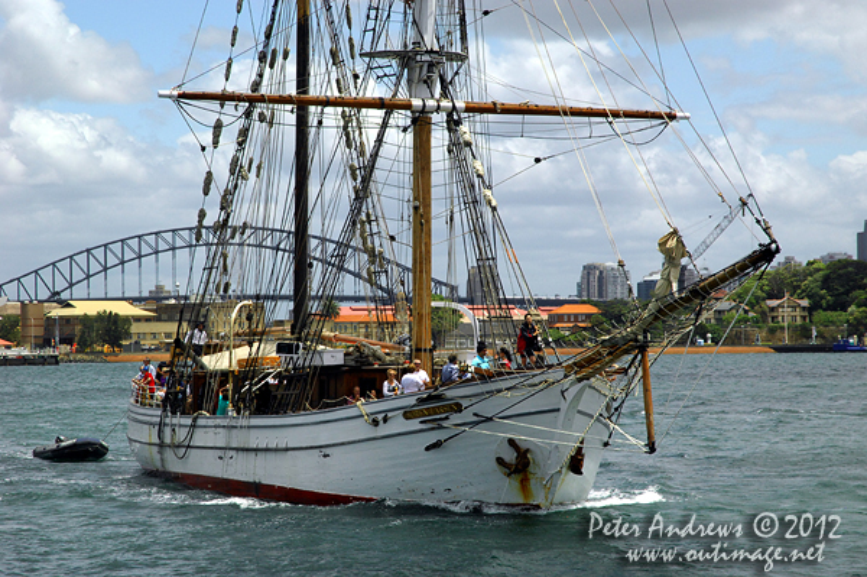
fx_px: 2454
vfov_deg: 13.4
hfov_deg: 20.0
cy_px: 288
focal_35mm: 102
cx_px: 434
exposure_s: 1/1000
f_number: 11
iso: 400
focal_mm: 68
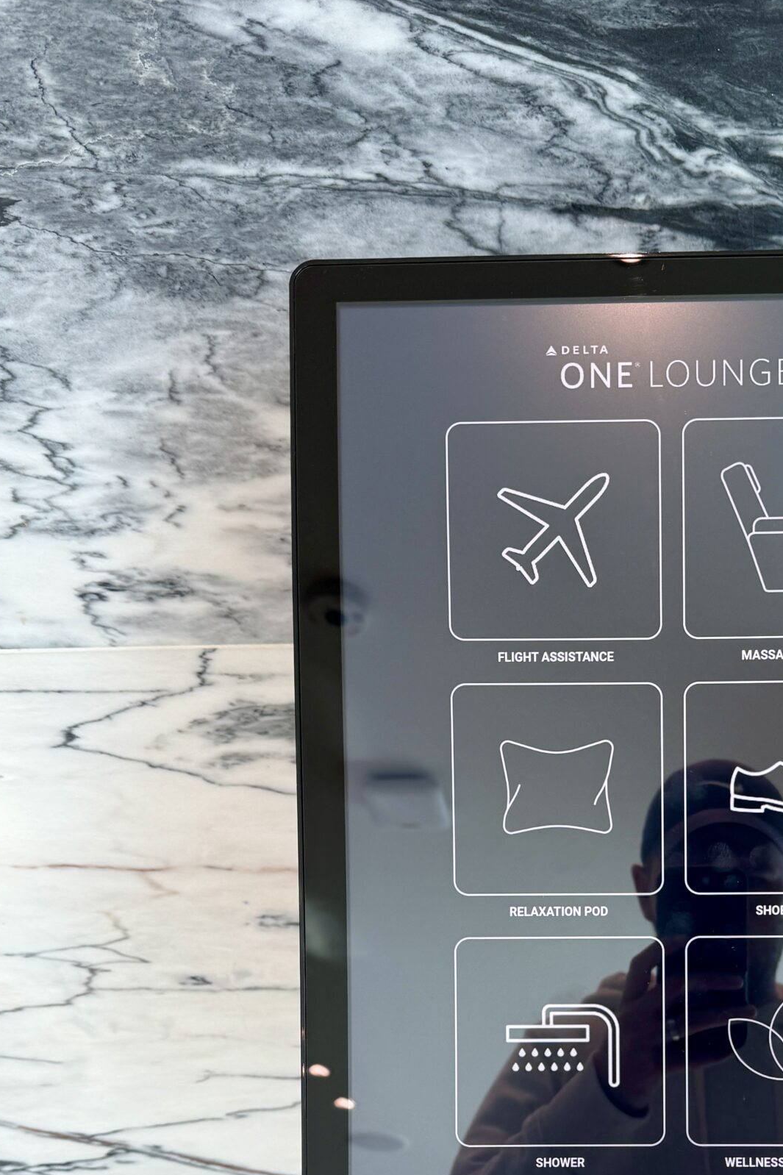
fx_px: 1305
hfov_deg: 32.0
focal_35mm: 40
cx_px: 684
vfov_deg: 46.1
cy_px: 933
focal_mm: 6.76
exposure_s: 1/117
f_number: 1.78
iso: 80
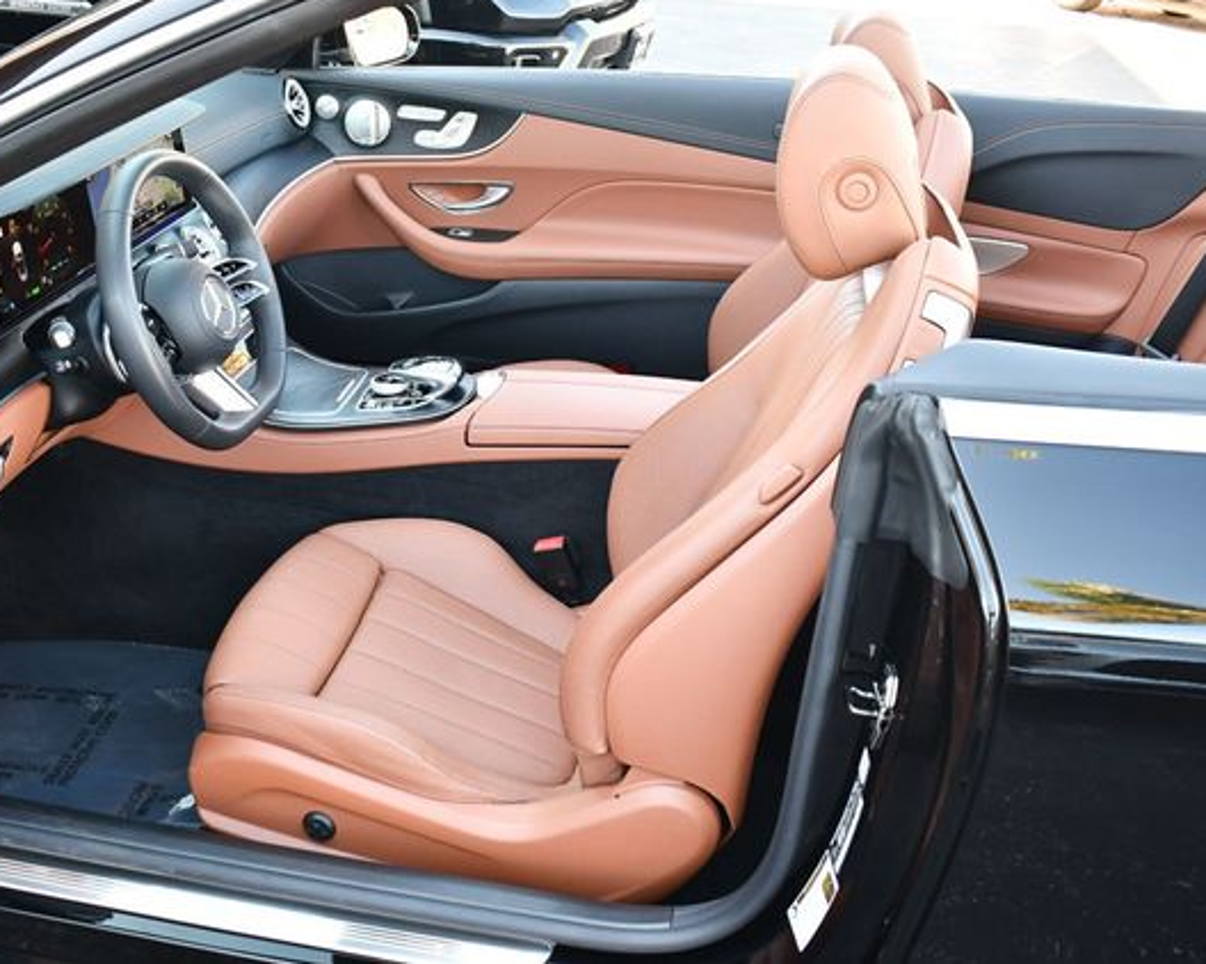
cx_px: 480
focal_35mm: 41
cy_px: 477
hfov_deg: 44.6
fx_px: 1463
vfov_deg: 36.5
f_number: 3.5
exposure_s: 1/200
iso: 800
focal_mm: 18
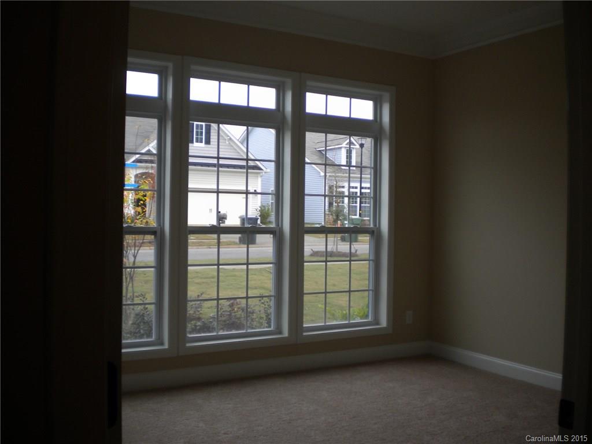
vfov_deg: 40.7
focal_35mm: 35
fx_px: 599
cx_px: 296
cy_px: 222
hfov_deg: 52.6
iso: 80
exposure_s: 1/121
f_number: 3.1
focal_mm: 6.3
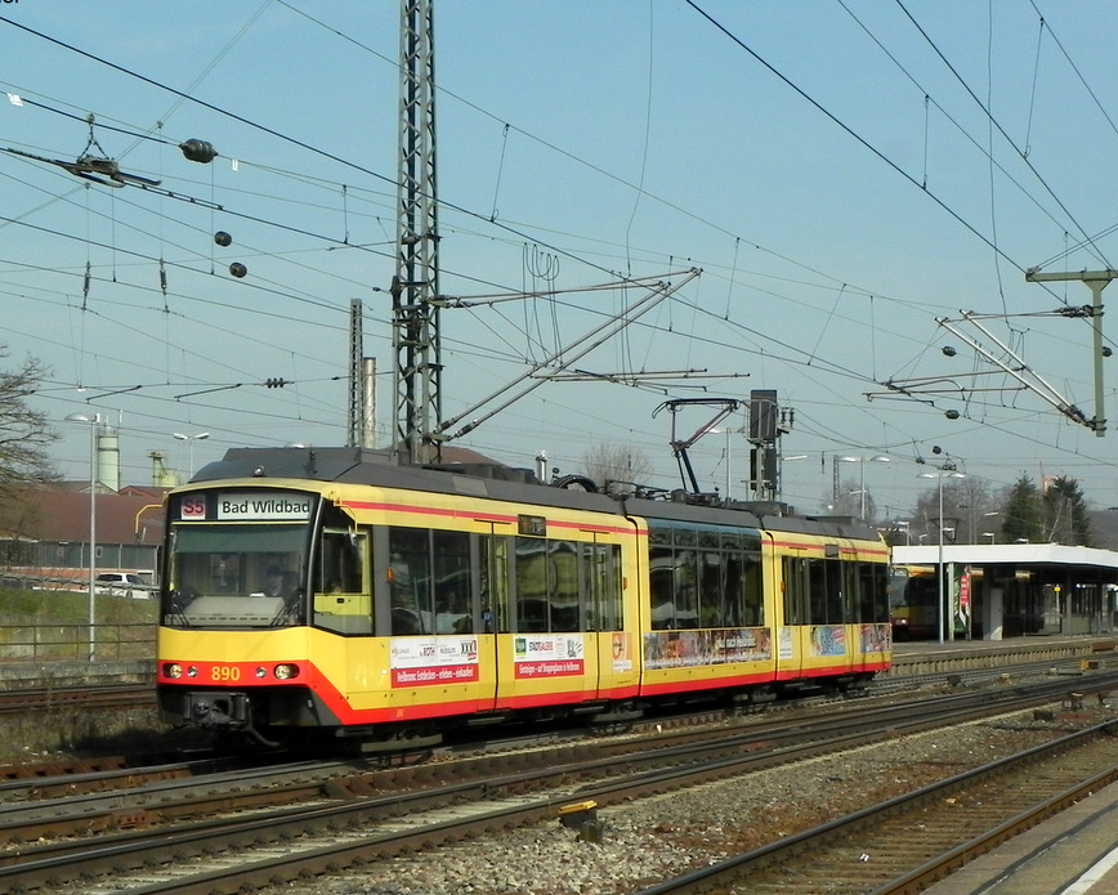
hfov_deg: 25.0
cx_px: 484
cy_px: 475
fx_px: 2516
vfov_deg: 20.2
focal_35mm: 76
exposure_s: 1/800
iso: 160
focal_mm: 11.8
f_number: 7.1
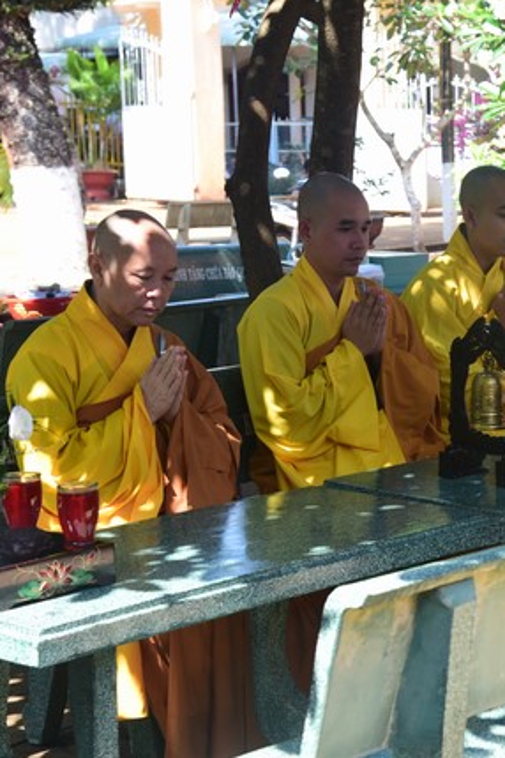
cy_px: 378
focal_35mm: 88
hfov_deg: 15.3
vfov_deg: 23.1
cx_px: 475
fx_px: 1852
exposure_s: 1/125
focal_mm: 58
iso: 320
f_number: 7.1
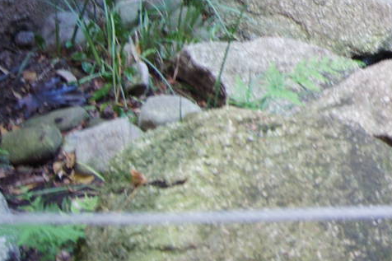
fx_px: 1317
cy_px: -123
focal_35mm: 121
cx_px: 569
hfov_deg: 15.7
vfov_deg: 10.9
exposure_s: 1/40
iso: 250
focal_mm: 24
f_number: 4
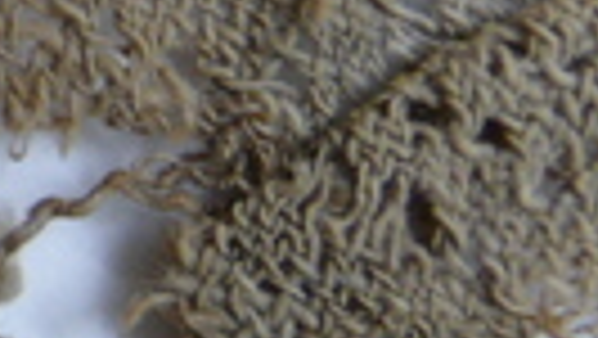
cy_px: -189
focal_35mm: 229
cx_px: -1079
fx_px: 3633
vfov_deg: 5.3
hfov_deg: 8.2
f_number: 2.8
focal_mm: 7.4
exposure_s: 1/30
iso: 100
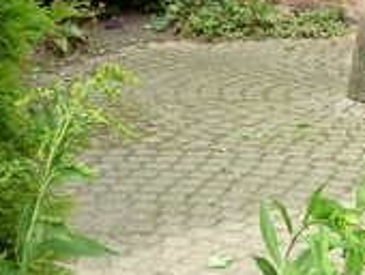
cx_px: 423
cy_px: -13
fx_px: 1341
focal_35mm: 127
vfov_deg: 11.6
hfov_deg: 15.0
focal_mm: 5.9
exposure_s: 1/125
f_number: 2.9
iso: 80
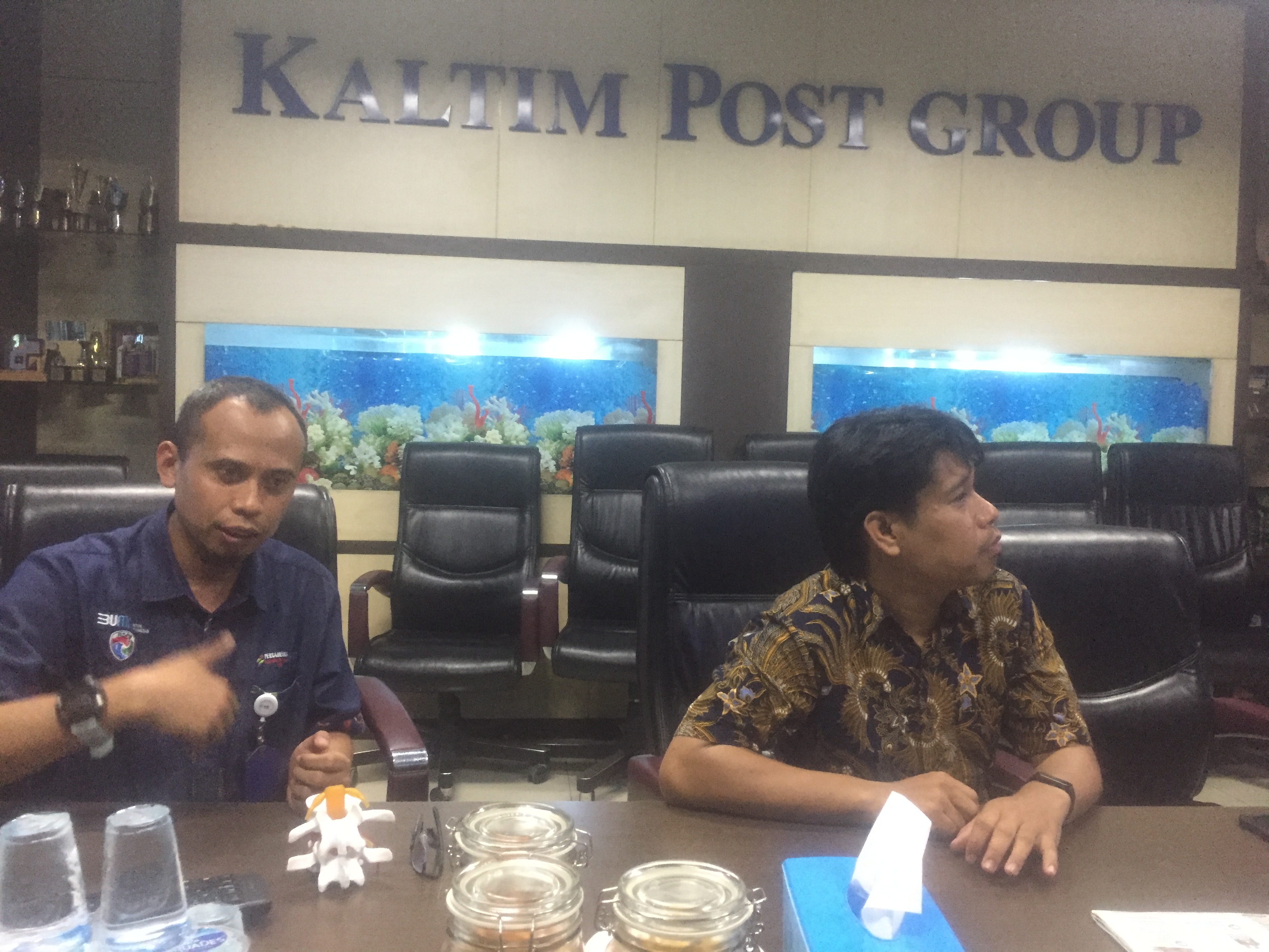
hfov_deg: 61.7
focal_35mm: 29
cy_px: 476
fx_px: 1063
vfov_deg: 48.2
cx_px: 634
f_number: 2.2
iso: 250
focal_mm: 4.15
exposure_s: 1/25
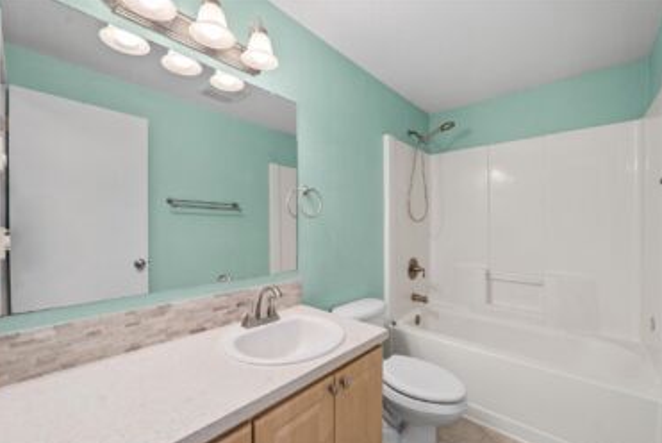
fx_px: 258
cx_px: 339
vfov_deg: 81.2
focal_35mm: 14
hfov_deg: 104.2
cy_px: 237
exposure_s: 1/60
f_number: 7.1
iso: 160
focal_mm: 13
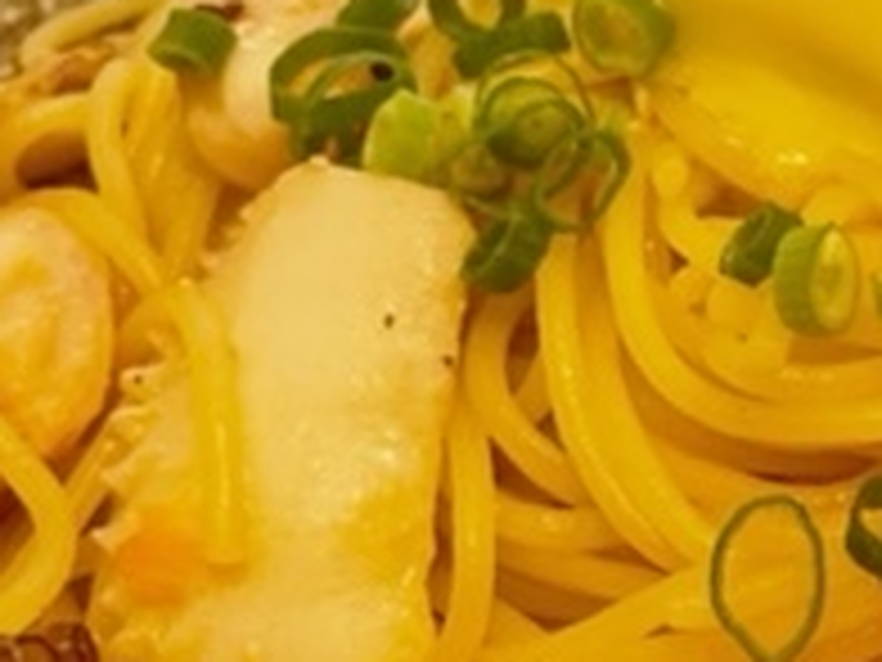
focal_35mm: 85
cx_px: 891
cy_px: 437
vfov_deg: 17.3
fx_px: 2166
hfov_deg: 22.1
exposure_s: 1/100
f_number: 1.6
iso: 125
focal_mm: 4.2
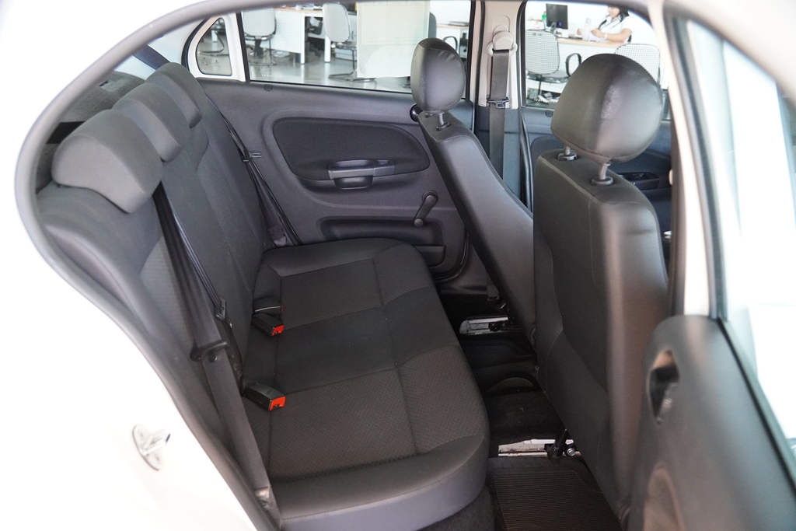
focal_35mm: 34
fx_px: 763
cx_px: 398
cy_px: 266
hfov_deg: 55.1
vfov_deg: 38.4
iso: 4000
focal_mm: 23
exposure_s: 1/160
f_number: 2.8
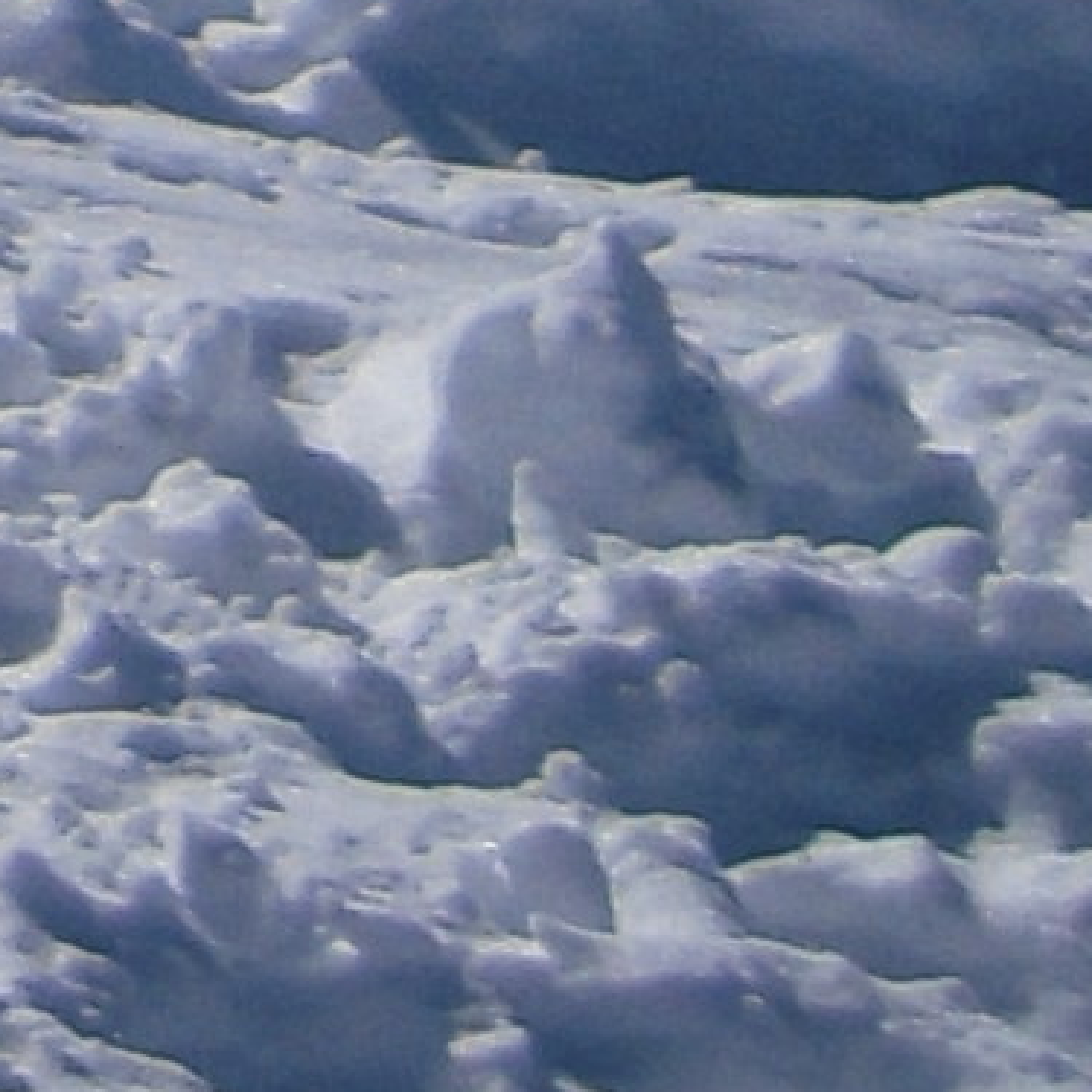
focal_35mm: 241
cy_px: -2630
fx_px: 8601
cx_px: -2580
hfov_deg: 6.4
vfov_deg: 6.4
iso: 100
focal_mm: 5
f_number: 5.4
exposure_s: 1/1600
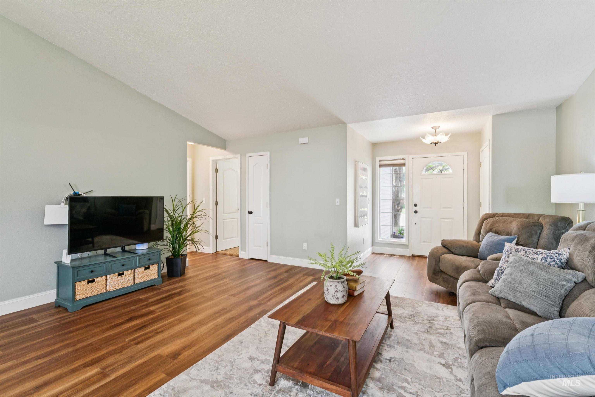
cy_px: 198
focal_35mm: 16
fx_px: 264
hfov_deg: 96.7
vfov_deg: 73.7
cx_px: 298
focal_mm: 16
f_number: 13
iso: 400
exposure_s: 1/8
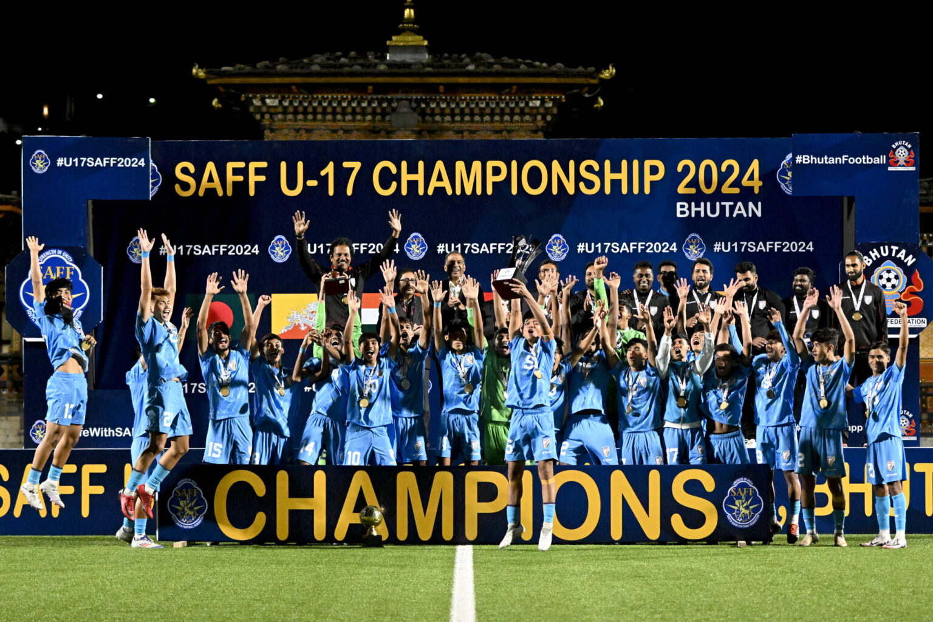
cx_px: 466
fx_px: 2591
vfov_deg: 13.7
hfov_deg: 20.4
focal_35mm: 100
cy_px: 311
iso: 16000
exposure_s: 1/1000
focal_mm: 100
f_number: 4.8
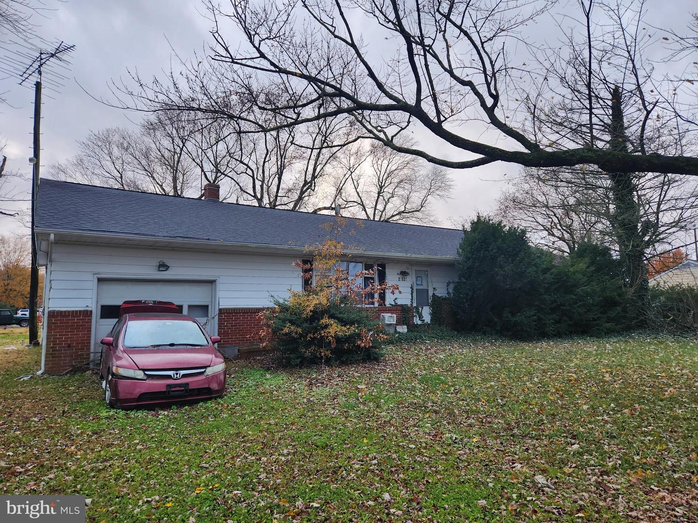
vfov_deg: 58.9
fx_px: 464
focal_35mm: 23
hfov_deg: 73.9
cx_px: 349
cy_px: 262
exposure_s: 1/180
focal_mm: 5.4
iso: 100
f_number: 1.8
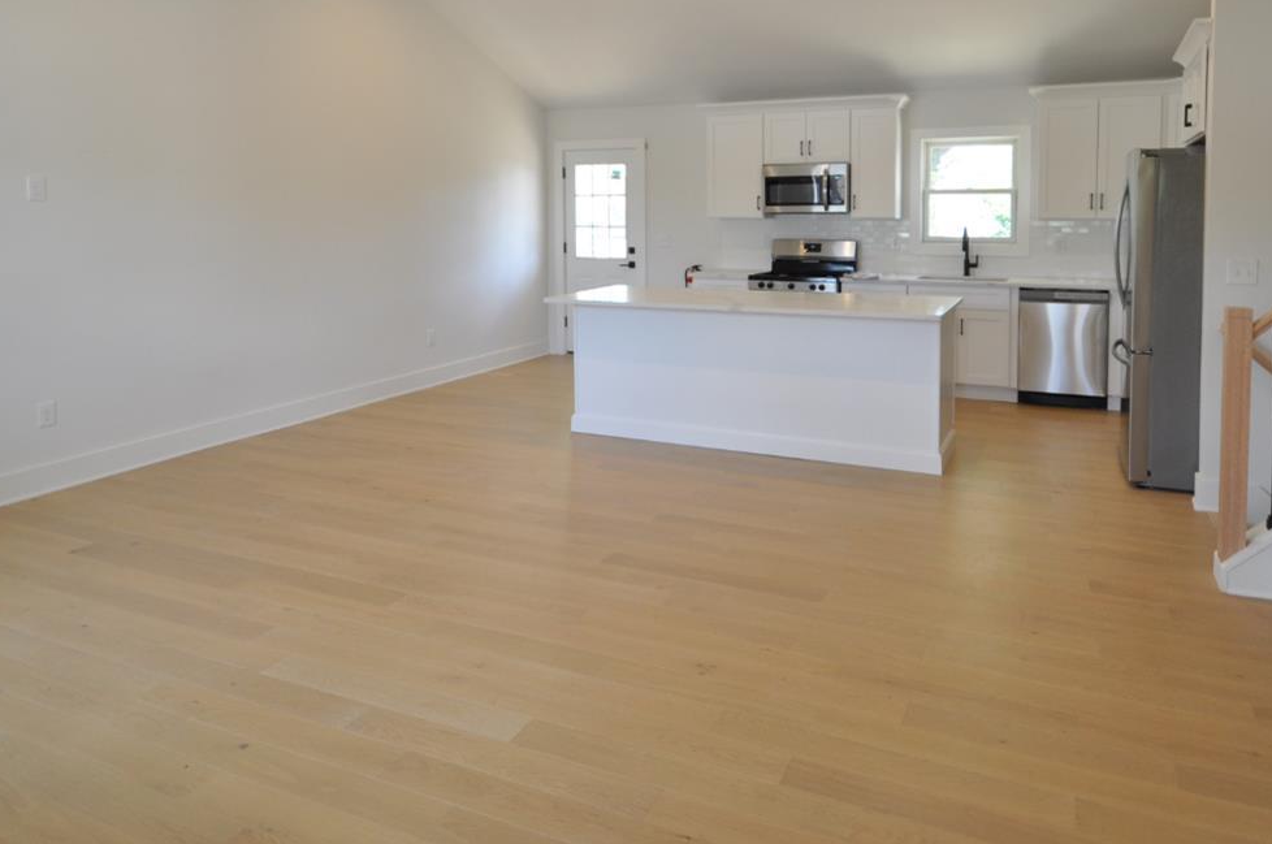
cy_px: 223
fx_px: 811
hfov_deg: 75.4
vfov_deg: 52.8
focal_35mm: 23
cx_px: 756
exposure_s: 1/90
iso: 400
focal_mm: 10
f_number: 4.8
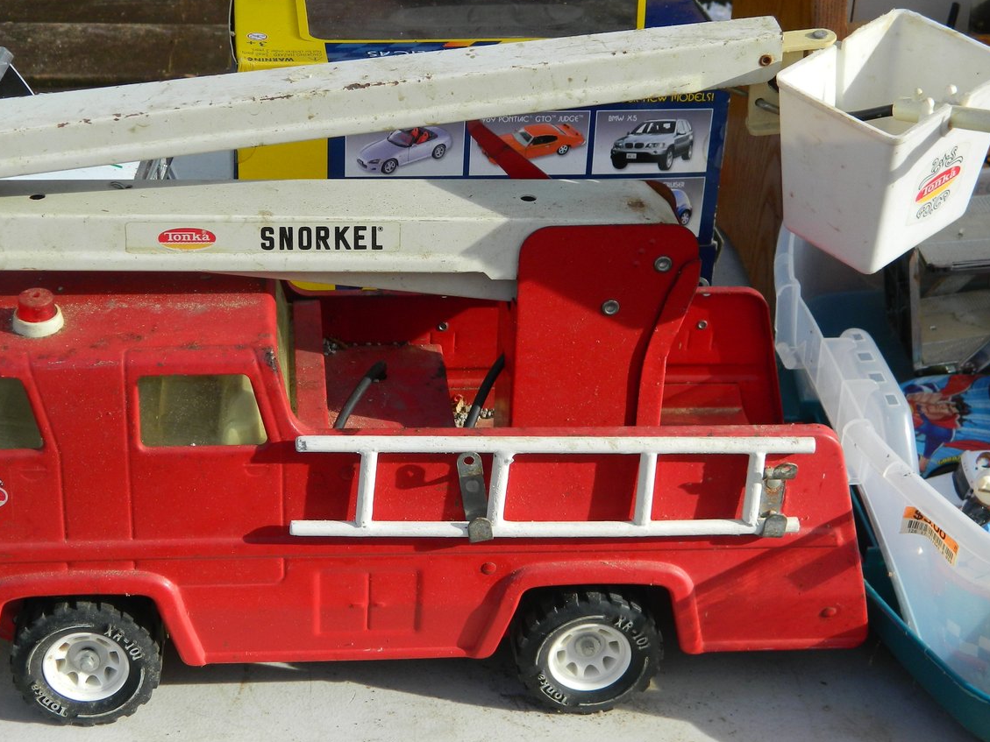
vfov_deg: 23.3
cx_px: 388
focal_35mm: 63
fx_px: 1802
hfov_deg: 30.6
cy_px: 359
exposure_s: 1/320
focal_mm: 8.4
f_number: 3.6
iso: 80
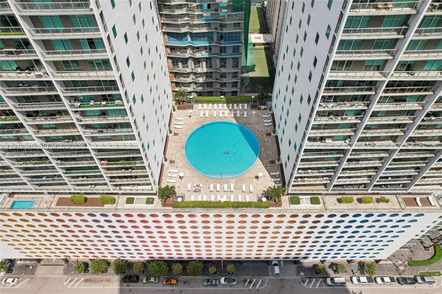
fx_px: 270
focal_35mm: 22
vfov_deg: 57.2
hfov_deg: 78.6
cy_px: 147
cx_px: 221
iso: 150
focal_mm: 8.4
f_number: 2.8
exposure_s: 1/4000
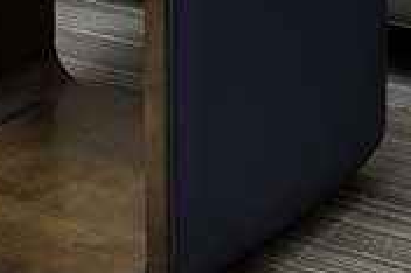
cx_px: 450
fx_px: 2121
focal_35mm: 186
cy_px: -443
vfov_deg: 6.9
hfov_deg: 10.9
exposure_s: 1/125
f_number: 11
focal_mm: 32
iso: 400
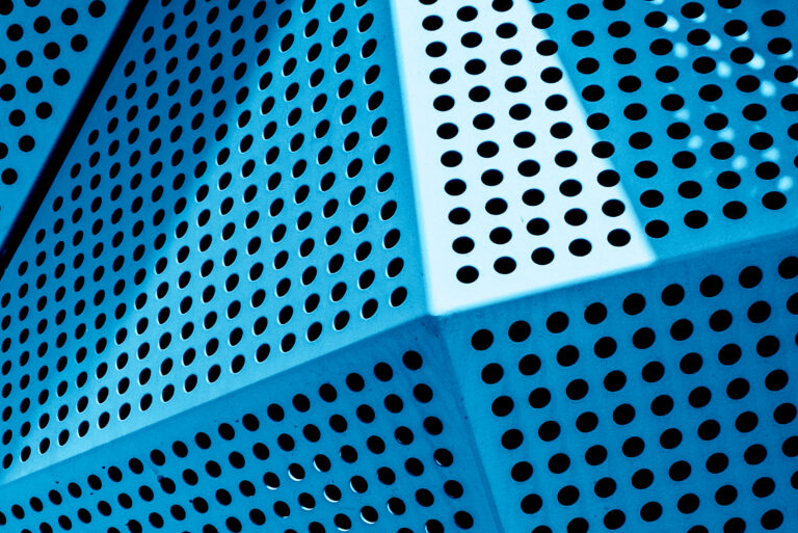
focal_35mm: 80
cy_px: 796
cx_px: -398
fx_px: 1774
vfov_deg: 15.7
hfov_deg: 21.3
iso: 100
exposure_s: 1/200
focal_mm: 24
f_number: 5.6
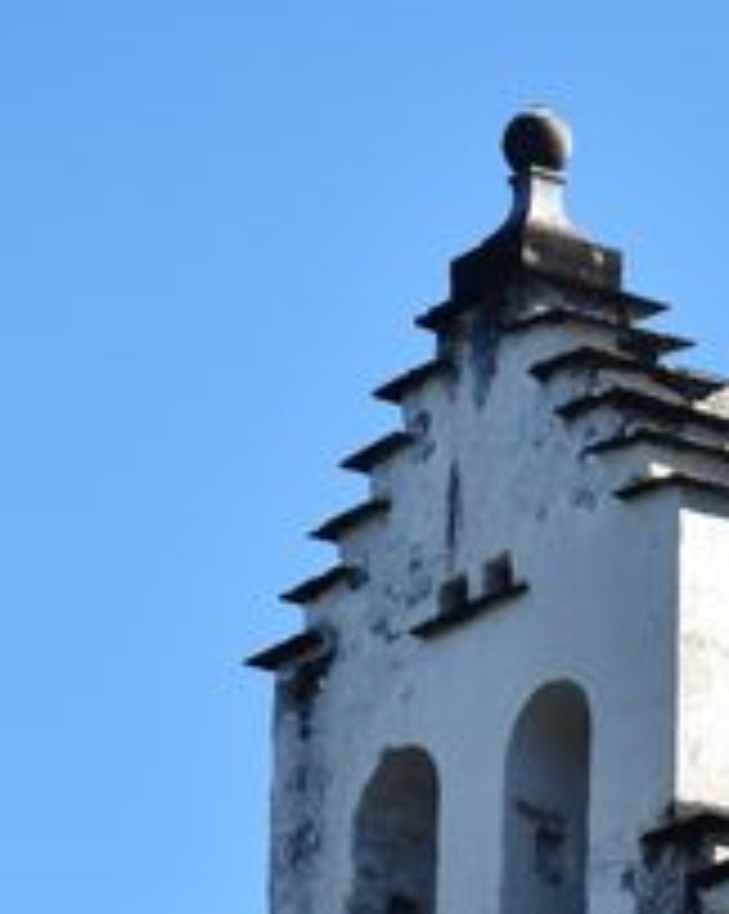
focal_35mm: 544
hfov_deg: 2.8
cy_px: 1333
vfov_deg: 3.5
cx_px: 758
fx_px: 14693
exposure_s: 1/640
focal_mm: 112
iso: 200
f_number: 6.3
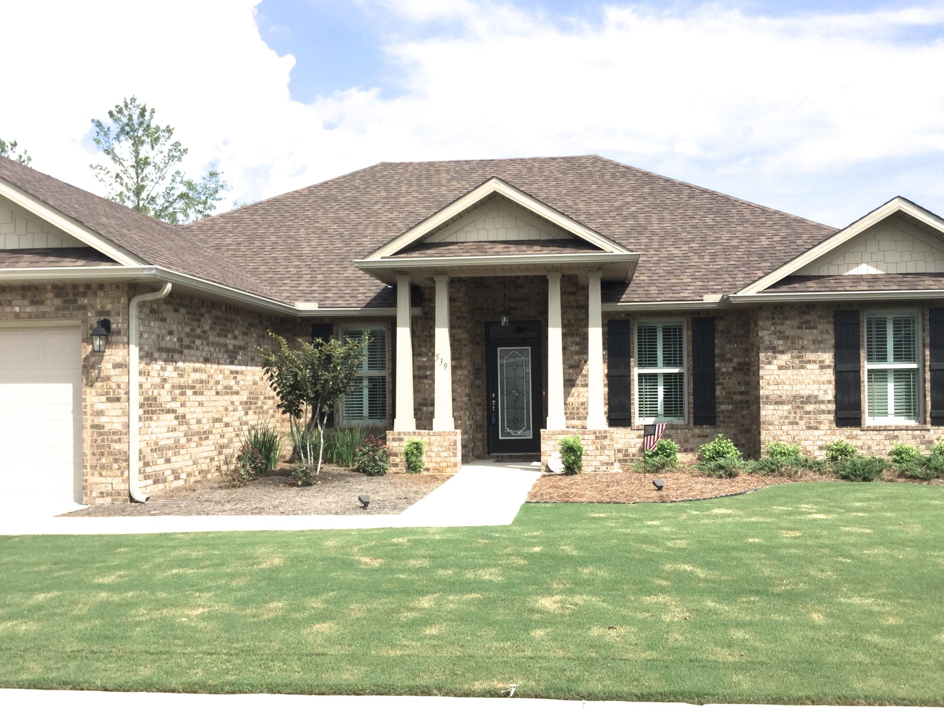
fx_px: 1009
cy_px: 385
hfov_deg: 50.1
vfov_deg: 38.6
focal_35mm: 37
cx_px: 502
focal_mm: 3.3
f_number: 2.4
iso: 25
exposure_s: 1/959
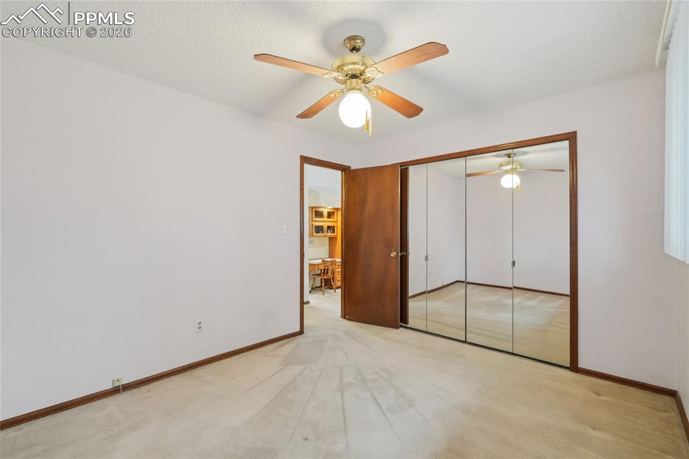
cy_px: 230
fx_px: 287
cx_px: 344
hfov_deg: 100.4
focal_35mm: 15
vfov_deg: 77.3
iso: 800
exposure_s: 1/3.33
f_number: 8
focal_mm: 10
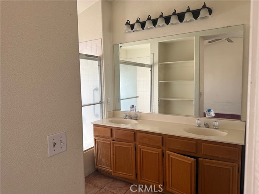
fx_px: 180
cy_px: 97
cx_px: 130
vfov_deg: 56.8
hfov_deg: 71.6
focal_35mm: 24
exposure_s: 1/121
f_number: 1.78
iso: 80
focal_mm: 6.76
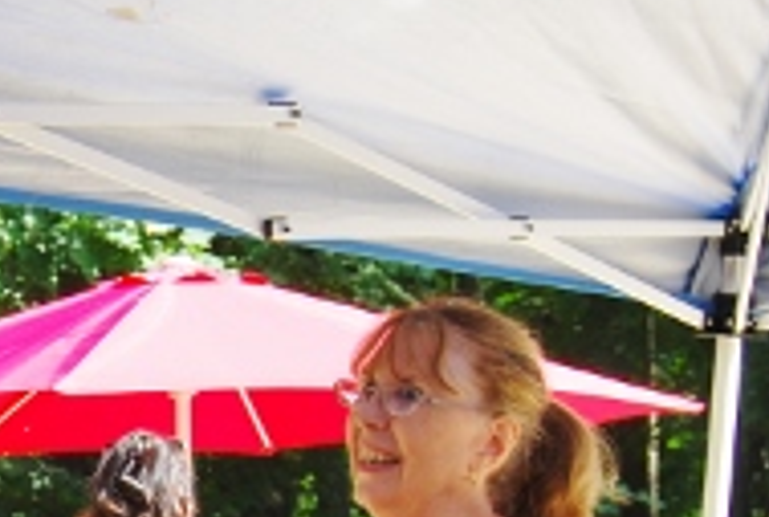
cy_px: 676
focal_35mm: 117
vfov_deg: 11.5
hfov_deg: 16.9
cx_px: -90
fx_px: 2499
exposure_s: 1/125
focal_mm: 23
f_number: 5.6
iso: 110
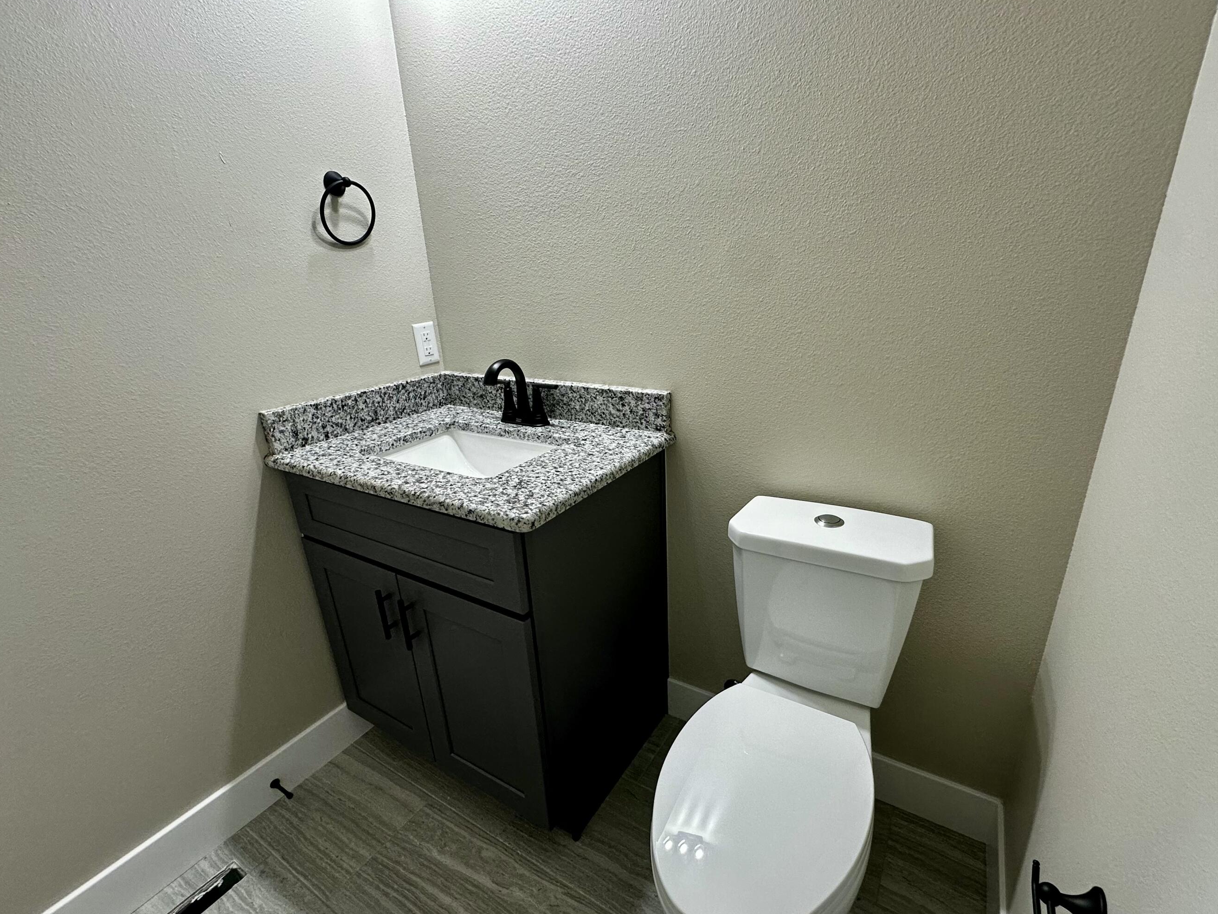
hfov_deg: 94.4
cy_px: 471
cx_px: 632
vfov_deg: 78.1
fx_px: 563
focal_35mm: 16
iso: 160
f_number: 2.2
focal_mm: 2.22
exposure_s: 1/120
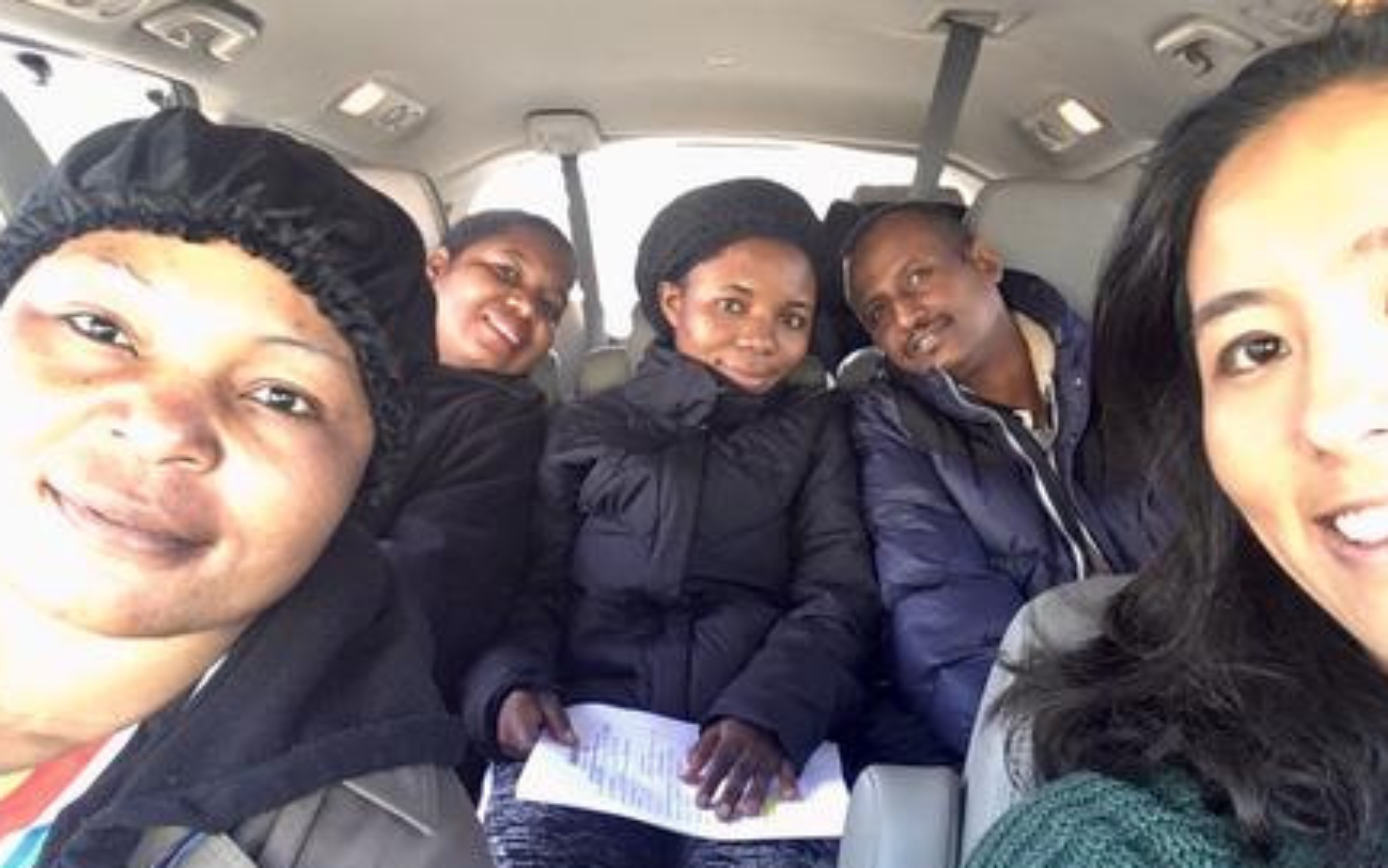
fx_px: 1287
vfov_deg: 37.3
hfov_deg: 56.7
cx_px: 702
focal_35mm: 34
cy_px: 480
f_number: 2.4
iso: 100
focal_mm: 2.15
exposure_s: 1/30
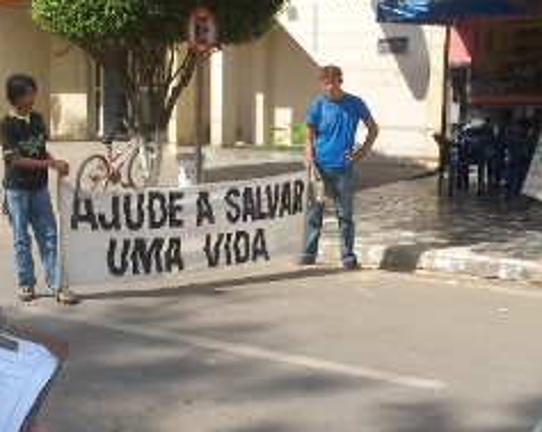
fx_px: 977
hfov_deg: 30.4
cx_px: 123
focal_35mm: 61
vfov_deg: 24.9
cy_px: 265
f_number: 6.5
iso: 100
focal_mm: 6.11
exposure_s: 1/472
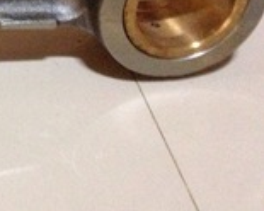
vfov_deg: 13.8
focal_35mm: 110
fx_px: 859
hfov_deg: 15.7
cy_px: -13
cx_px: -158
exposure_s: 1/15
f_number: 2.4
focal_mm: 4.28
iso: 640
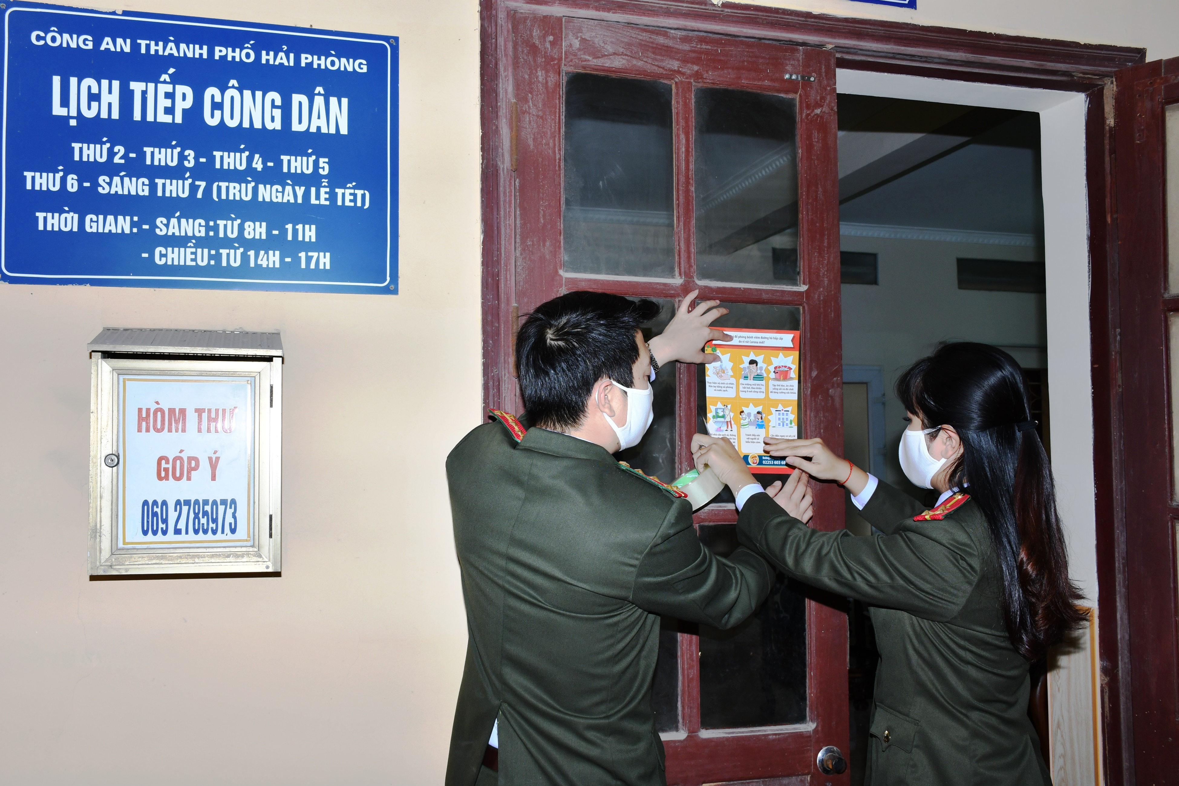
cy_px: 393
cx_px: 590
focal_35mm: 34
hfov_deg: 55.1
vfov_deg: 38.4
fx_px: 1130
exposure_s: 1/200
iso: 250
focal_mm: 23
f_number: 9
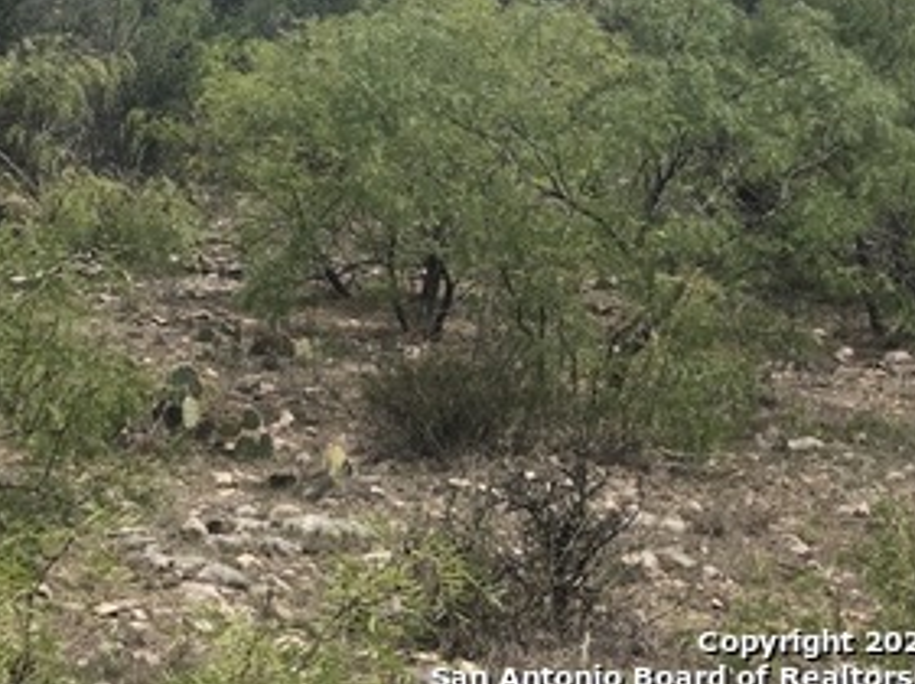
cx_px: -91
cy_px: -85
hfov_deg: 14.8
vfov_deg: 11.2
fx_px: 3432
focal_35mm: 130
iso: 20
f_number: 2.8
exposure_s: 1/1012
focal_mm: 6.6
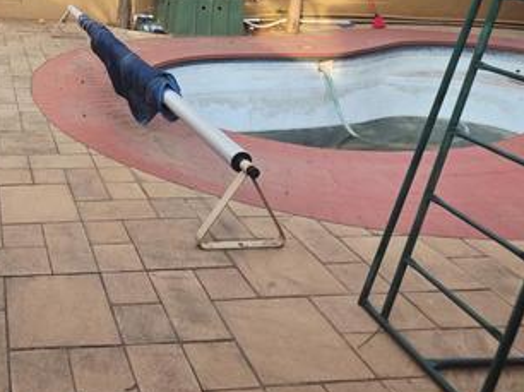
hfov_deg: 47.3
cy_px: -2
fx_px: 514
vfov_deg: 37.3
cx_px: 33
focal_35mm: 34
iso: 40
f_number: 1.9
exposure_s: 1/625
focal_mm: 2.2
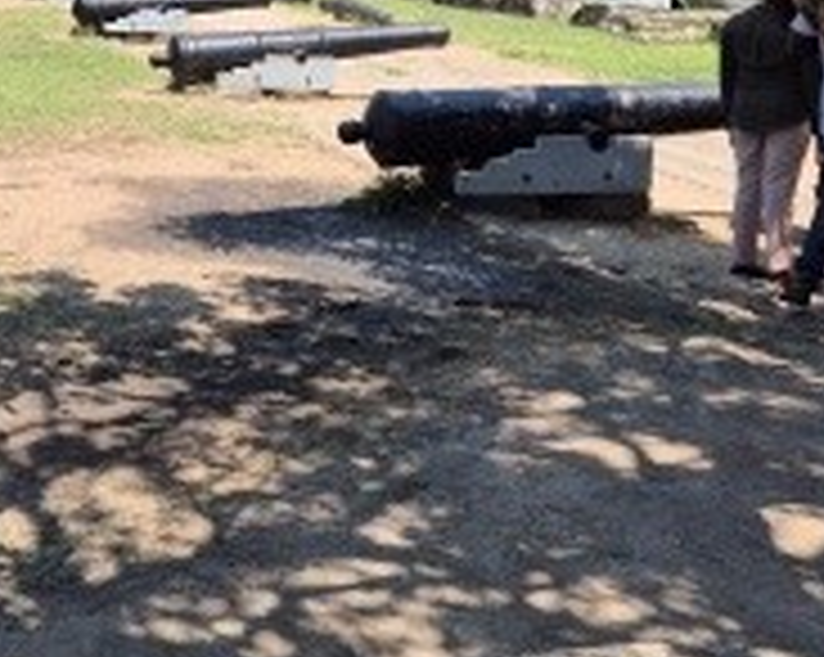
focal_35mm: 55
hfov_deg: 32.8
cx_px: 117
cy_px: 63
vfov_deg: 26.6
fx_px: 1340
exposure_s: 1/1352
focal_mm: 5.4
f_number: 1.8
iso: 25
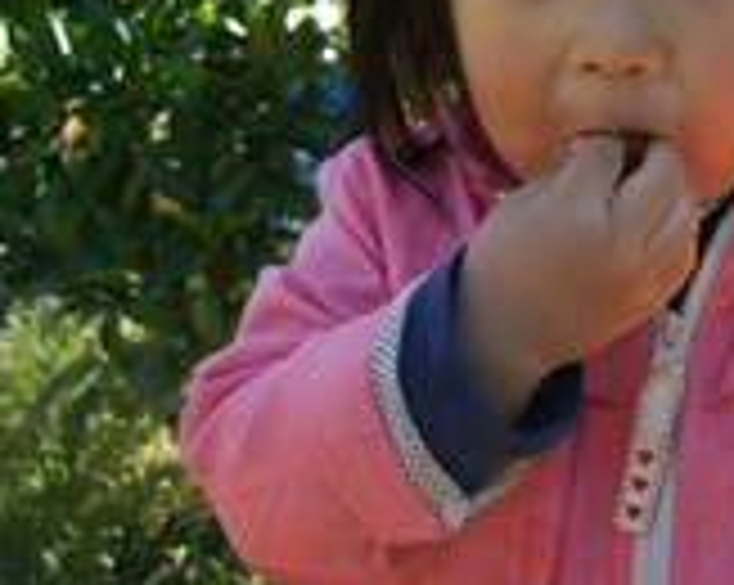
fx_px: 1258
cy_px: 34
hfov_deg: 31.7
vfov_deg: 25.2
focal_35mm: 58
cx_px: 585
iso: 200
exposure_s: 1/200
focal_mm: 16
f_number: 5.6
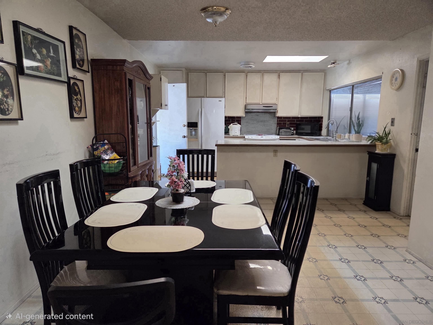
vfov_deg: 58.9
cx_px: 216
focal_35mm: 23
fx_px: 288
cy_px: 162
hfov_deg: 73.9
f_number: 1.8
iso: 320
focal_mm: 5.4
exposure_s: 1/120
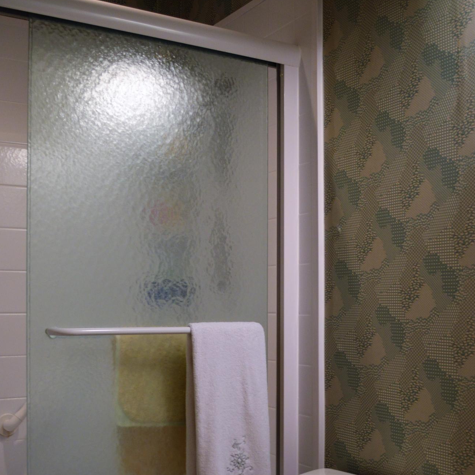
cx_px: 234
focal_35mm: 47
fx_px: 730
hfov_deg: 36.1
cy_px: 296
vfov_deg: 35.9
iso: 400
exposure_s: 1/60
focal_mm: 24
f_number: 4
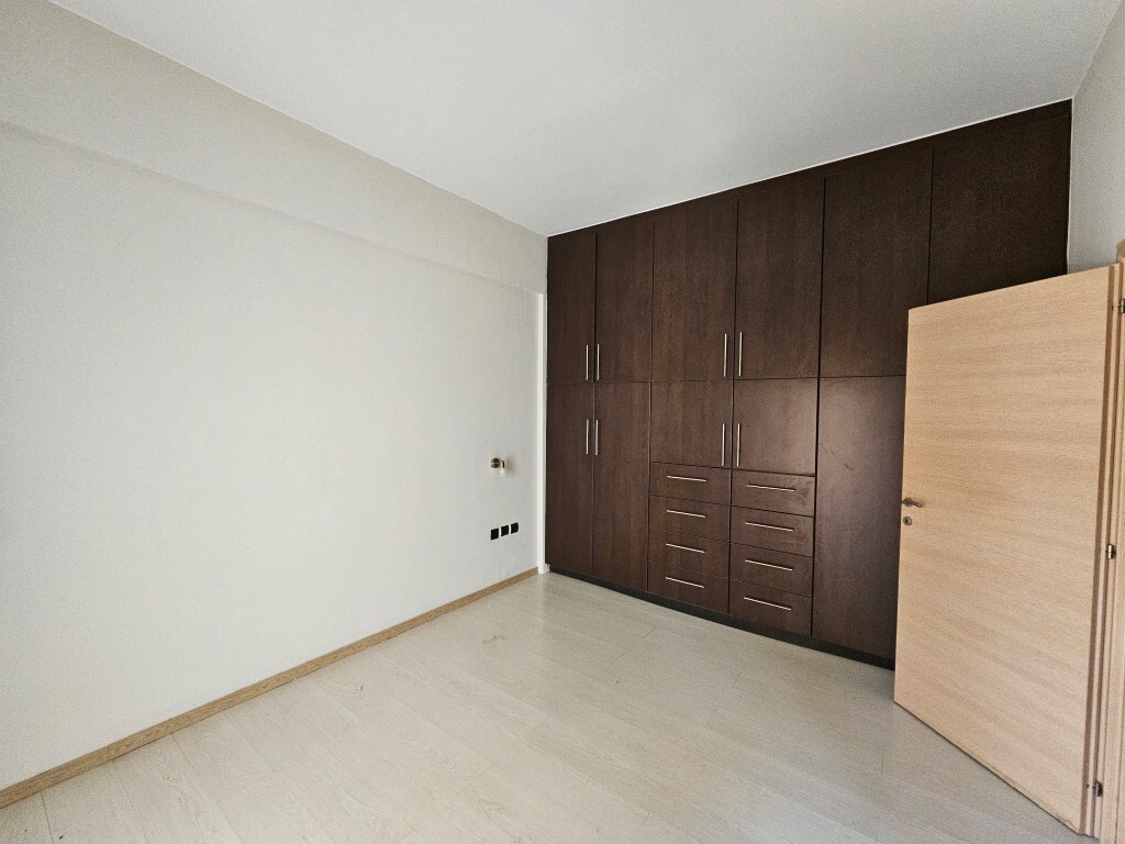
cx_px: 562
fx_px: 422
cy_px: 422
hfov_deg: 106.2
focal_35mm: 13
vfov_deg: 89.9
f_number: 2.2
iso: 500
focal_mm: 2.2
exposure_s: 1/70.8
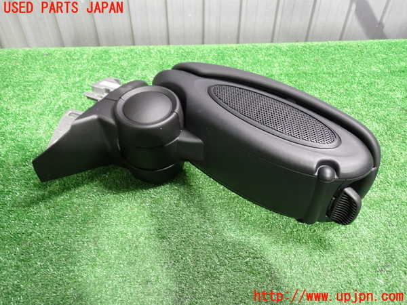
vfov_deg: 46.8
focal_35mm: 30
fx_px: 353
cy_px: 152
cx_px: 204
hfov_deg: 60.0
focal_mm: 5.4
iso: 800
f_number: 2.3
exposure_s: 1/20
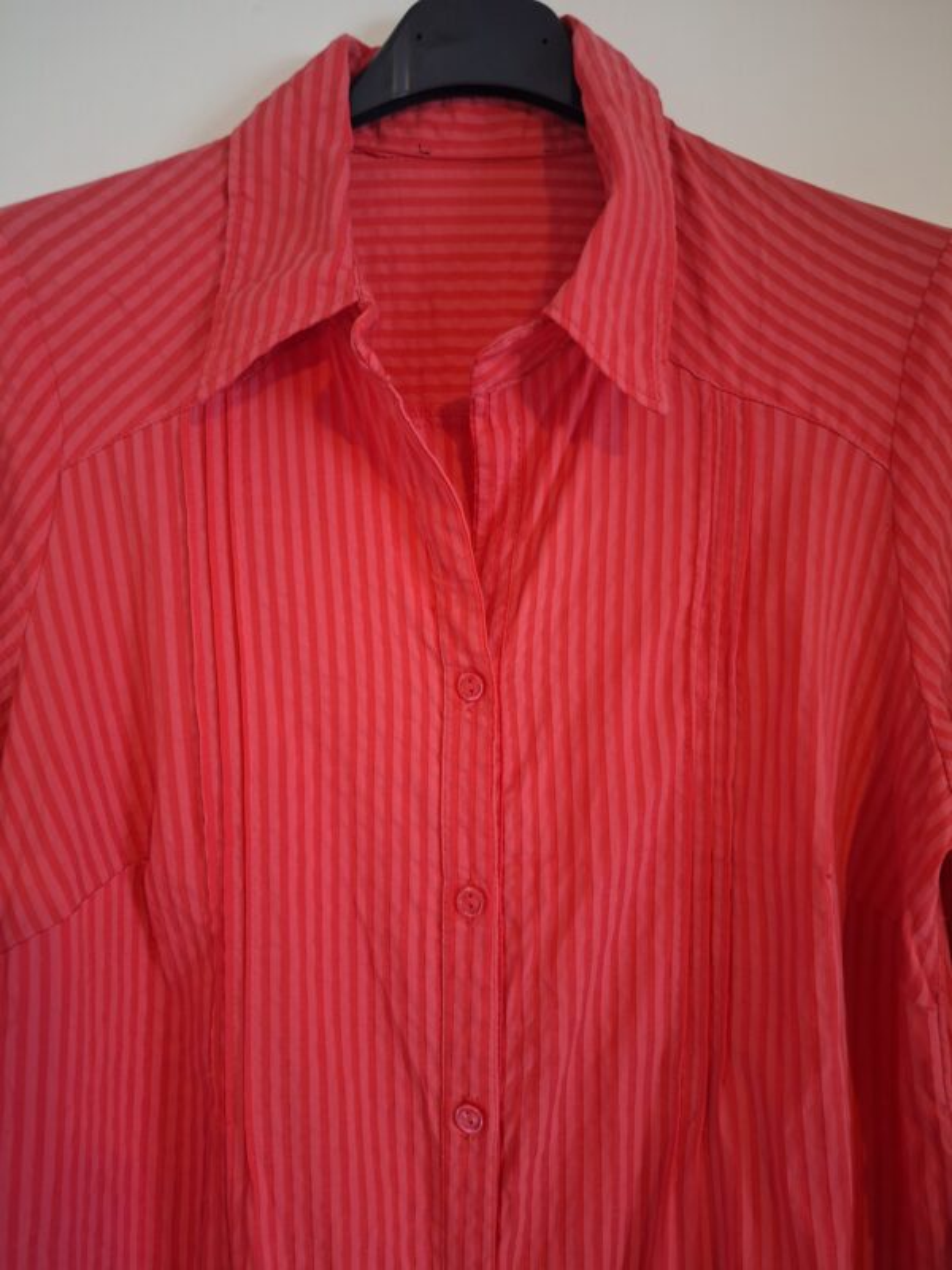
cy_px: 635
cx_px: 476
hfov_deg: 58.9
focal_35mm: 23
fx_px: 843
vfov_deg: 73.9
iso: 640
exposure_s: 1/25
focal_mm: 5.54
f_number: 1.8
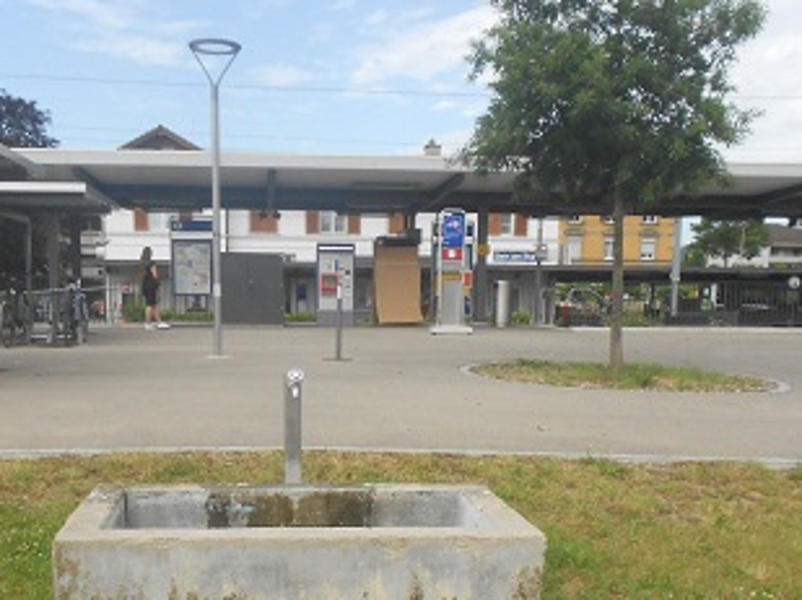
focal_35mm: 40
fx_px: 926
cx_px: 334
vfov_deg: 35.3
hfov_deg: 46.7
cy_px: 434
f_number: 3.2
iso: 200
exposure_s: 1/1250
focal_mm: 4.6
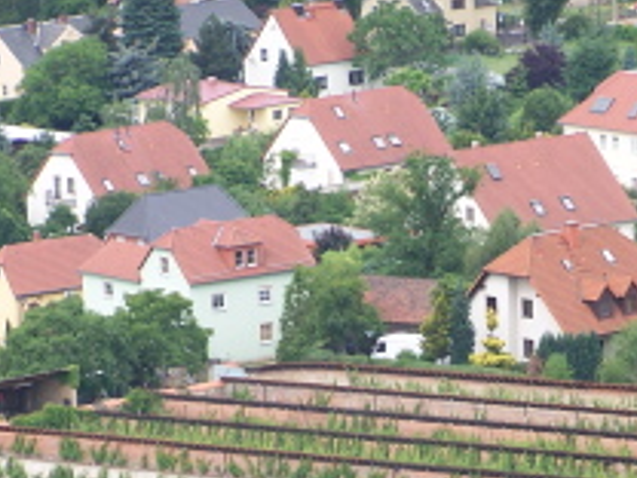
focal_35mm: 366
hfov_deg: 5.4
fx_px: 6735
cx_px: 514
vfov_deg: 4.1
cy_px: 515
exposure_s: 1/400
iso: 100
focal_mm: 28
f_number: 3.2
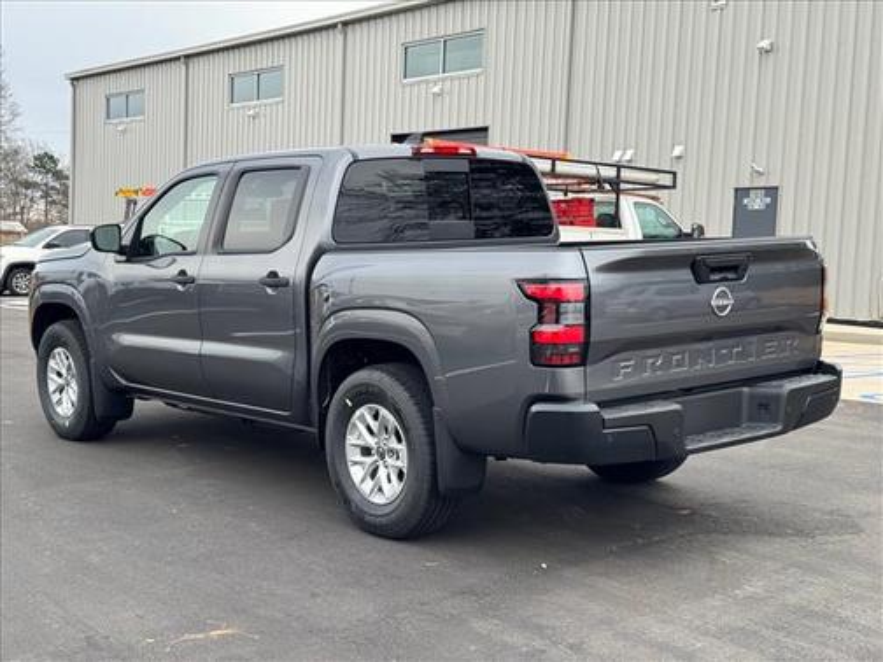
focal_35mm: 48
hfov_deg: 39.7
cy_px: 331
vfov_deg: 30.3
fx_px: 1224
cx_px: 442
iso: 64
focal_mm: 6.76
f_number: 1.78
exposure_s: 1/854
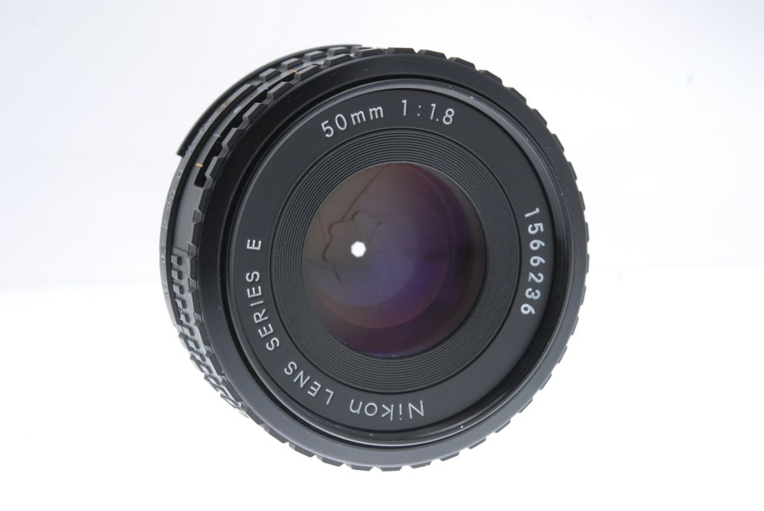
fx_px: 1912
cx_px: 382
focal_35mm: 90
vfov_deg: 15.2
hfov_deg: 22.6
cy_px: 256
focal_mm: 60
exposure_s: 1/80
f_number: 11
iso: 200
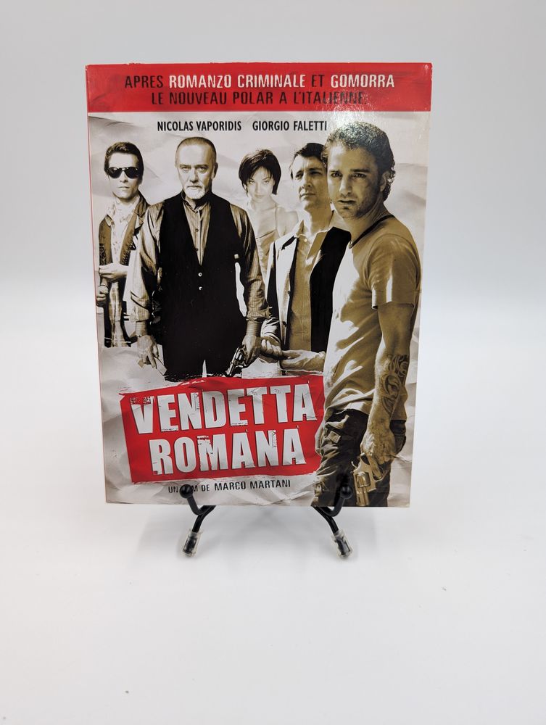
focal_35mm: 24
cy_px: 362
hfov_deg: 56.9
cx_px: 273
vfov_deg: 71.5
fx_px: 503
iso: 74
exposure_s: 1/49.7
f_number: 1.68
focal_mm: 6.9
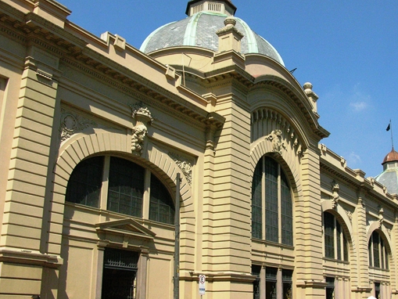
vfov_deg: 32.9
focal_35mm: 44
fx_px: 506
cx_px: 249
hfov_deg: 42.6
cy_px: 158
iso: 400
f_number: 8
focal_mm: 8.9
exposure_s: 1/936
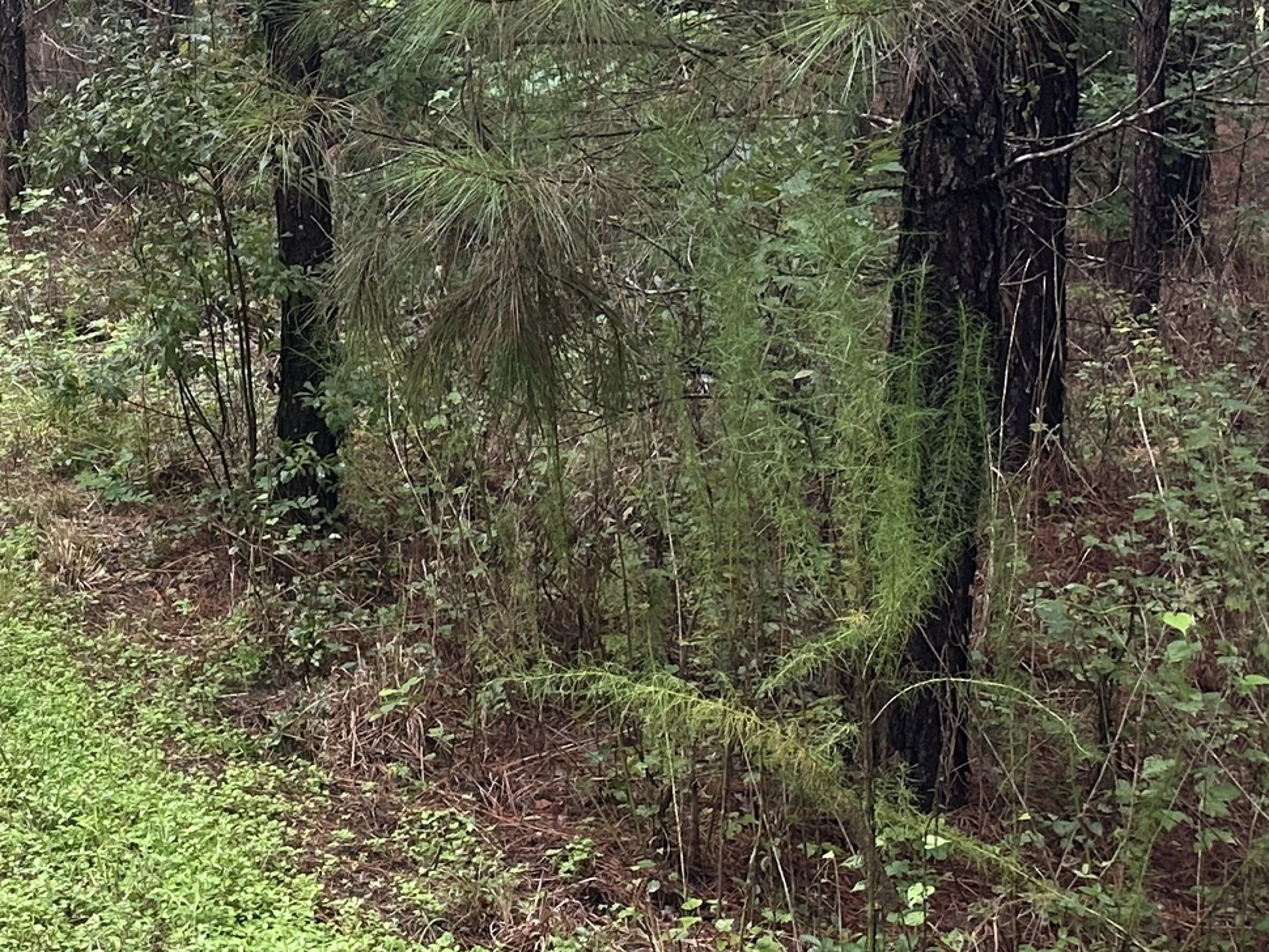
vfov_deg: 19.2
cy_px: 186
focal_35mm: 76
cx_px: -599
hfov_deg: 21.7
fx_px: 2787
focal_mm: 6.86
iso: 64
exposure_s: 1/153
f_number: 1.78
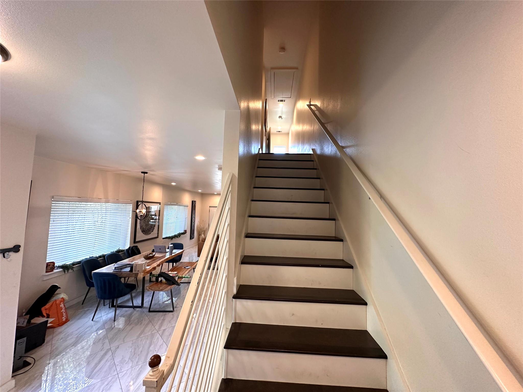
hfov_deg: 102.1
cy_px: 196
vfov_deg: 85.7
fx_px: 212
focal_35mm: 14
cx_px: 262
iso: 320
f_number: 2.2
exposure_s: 1/120
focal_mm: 2.22
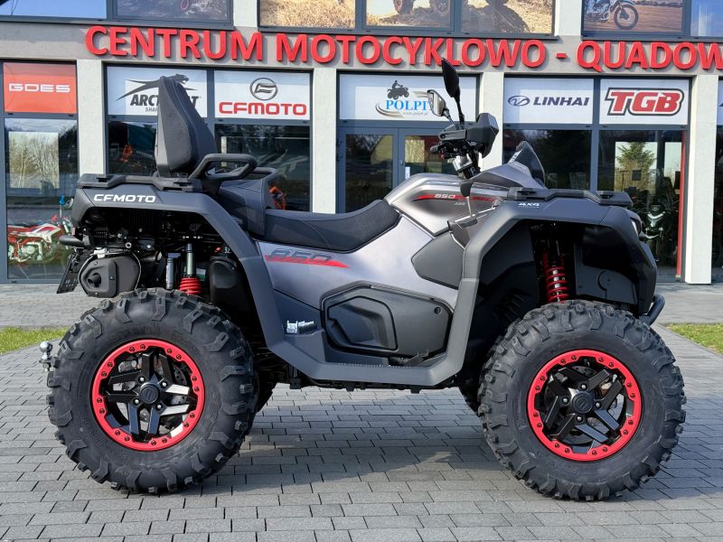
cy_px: 271
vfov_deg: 30.3
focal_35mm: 48
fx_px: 1003
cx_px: 362
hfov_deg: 39.7
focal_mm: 6.76
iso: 64
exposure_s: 1/1608
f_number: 1.78
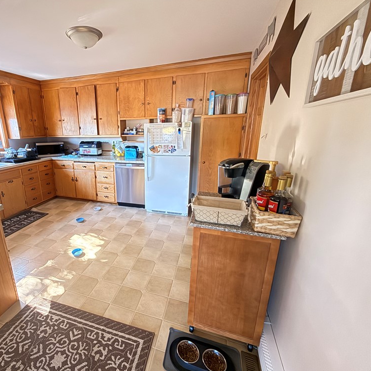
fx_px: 206
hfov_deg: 81.9
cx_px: 132
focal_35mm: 17
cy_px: 185
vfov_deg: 84.0
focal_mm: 2.22
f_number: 2.2
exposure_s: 1/40
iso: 1000
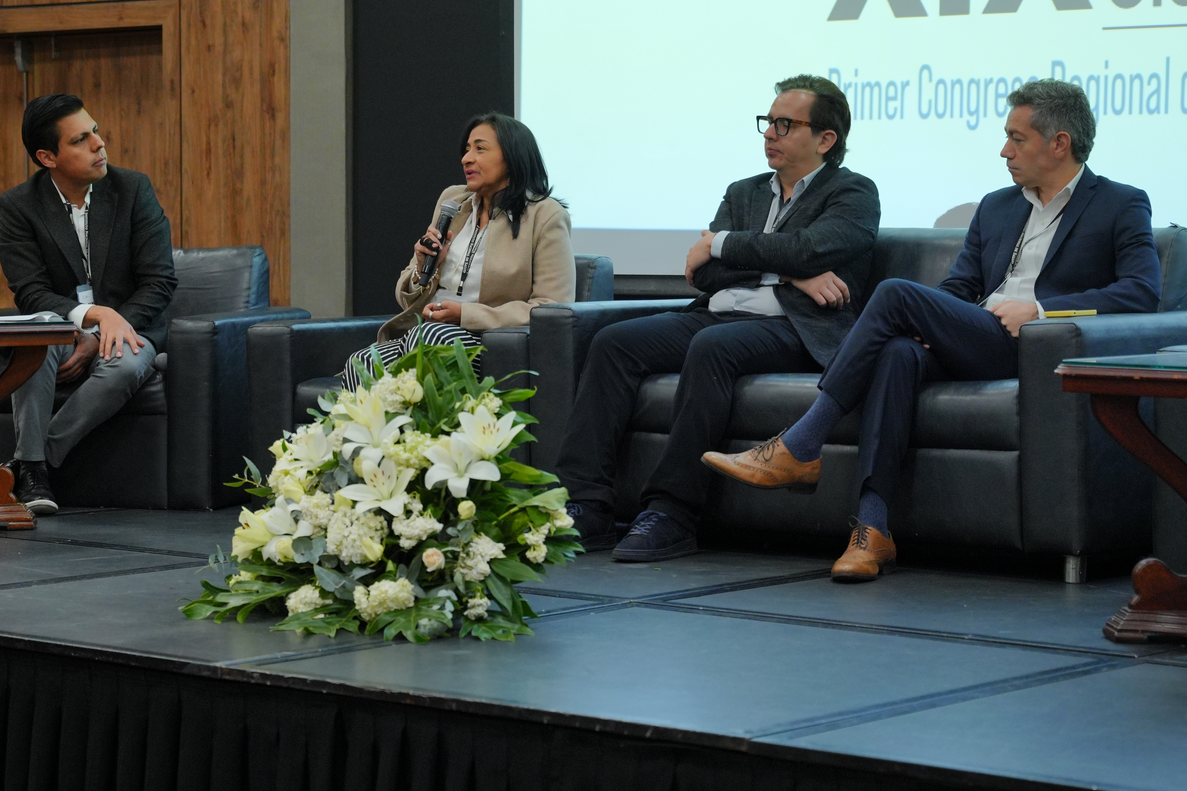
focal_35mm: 90
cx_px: 528
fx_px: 2965
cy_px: 330
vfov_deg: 15.2
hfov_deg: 22.6
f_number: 2.8
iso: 1000
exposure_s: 1/60
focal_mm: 51.2
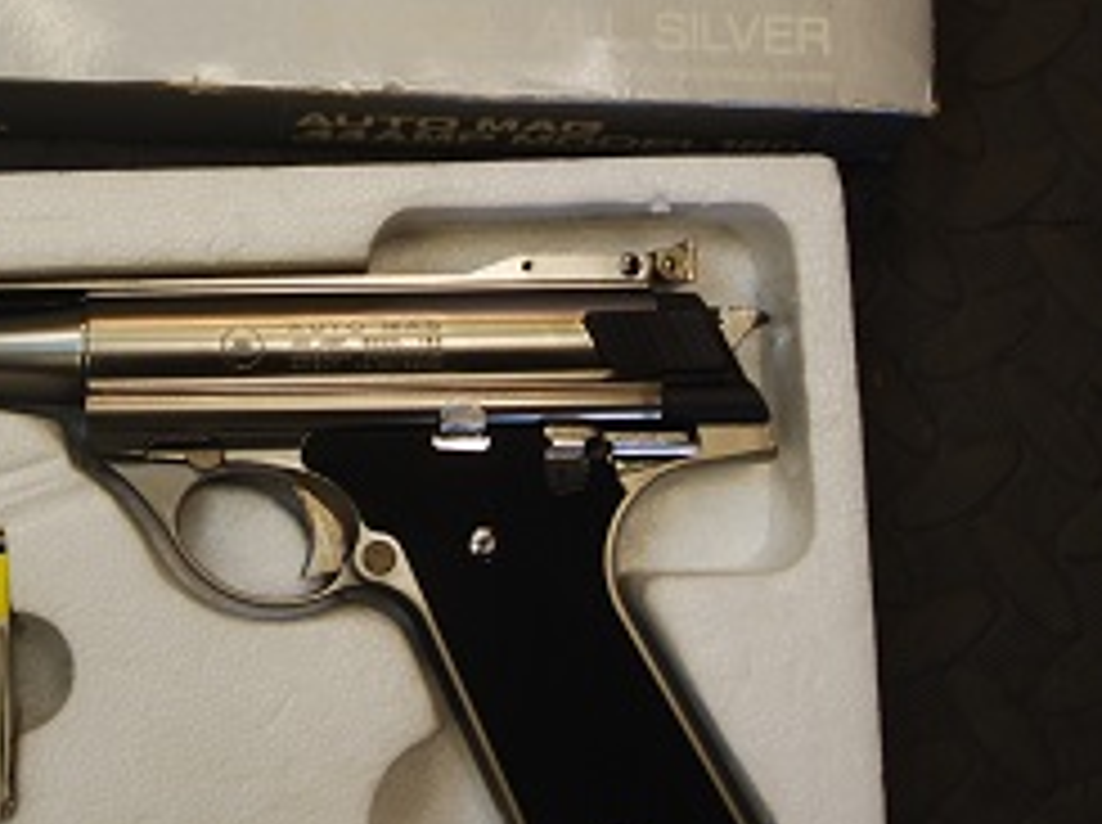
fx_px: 2702
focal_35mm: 85
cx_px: 135
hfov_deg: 22.6
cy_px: 173
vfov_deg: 17.2
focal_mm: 24
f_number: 3.8
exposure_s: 1/50
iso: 200
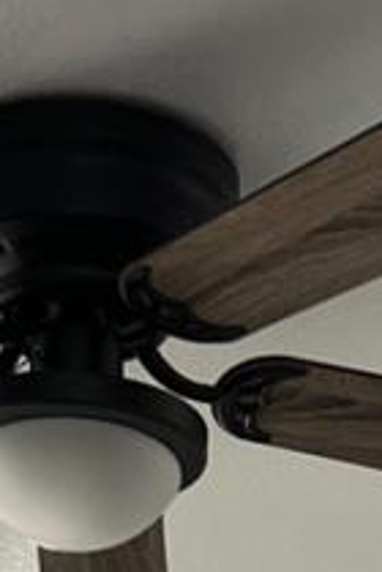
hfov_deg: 7.1
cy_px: 1969
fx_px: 3072
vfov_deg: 8.2
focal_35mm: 193
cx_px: 247
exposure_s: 1/165
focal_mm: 5.7
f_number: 1.5
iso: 50
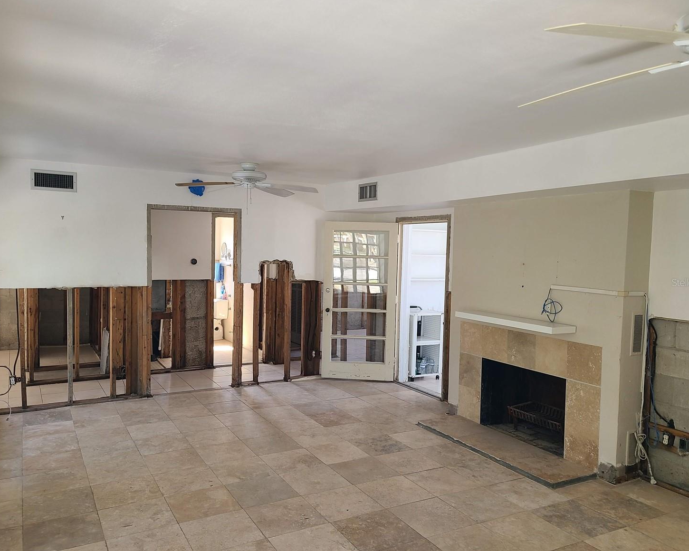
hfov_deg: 62.2
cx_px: 336
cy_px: 282
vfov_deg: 51.5
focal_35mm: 28
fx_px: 571
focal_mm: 5.4
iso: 50
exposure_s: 1/60
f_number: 1.8
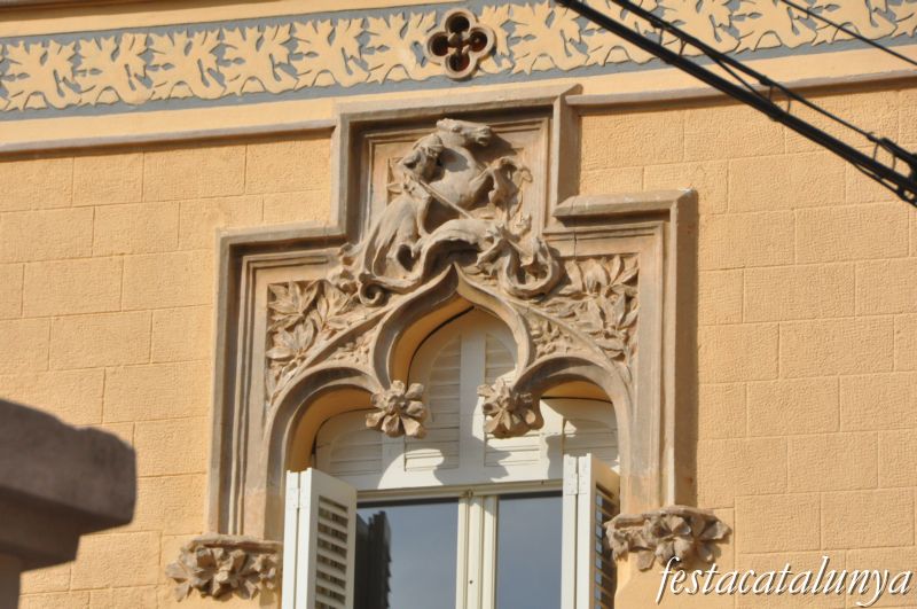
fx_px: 5723
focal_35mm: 225
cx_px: 458
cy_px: 304
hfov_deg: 9.2
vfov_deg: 6.1
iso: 1000
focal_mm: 150
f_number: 10
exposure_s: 1/1600
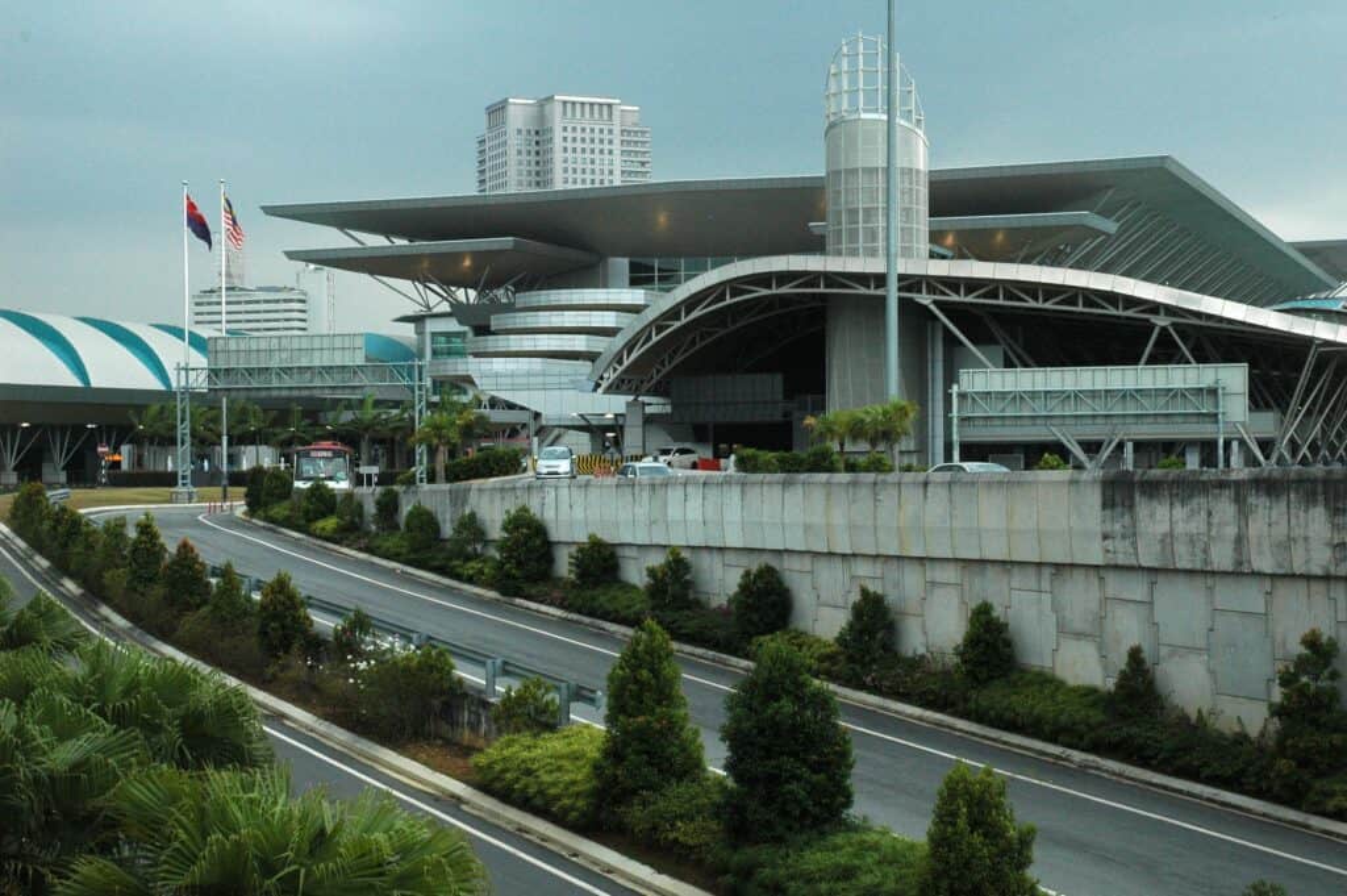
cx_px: 674
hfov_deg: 33.4
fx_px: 2243
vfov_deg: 22.6
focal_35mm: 60
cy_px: 448
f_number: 10
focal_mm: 40
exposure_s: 1/200
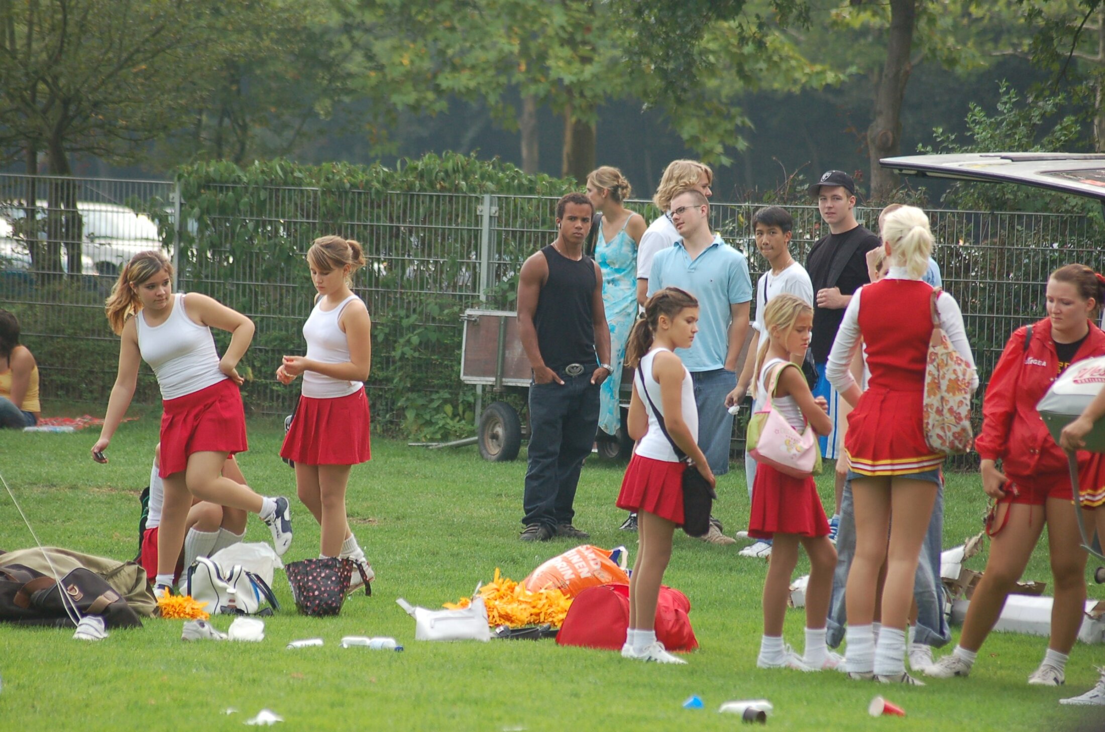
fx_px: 7812
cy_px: 366
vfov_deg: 5.4
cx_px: 552
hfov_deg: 8.1
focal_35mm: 255
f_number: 4.8
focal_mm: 170
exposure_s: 1/500
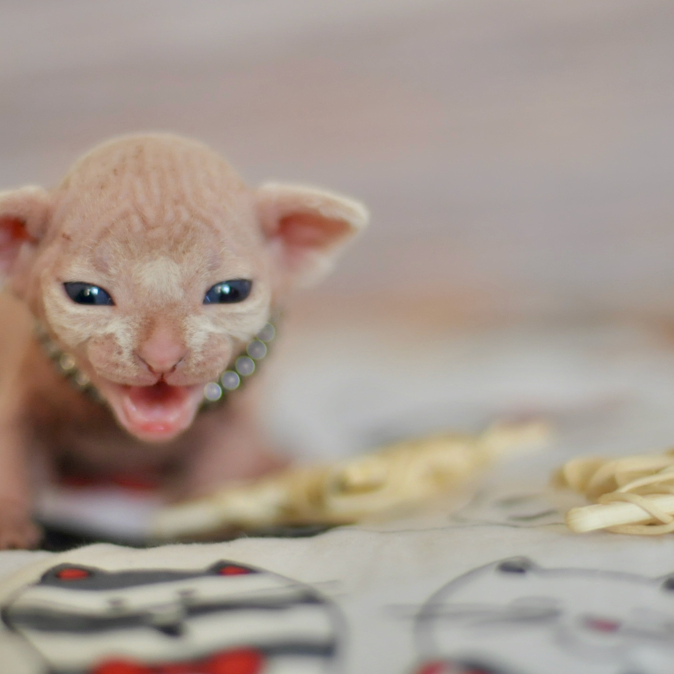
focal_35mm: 96
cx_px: 327
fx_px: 2115
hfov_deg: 18.1
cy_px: 337
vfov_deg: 18.1
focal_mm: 50
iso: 800
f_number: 1.4
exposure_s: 1/1000
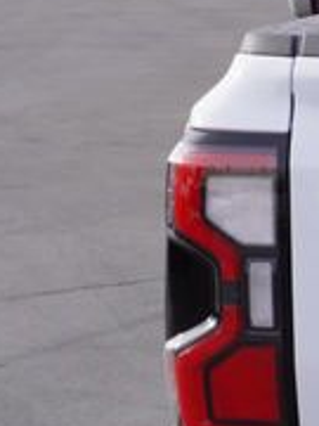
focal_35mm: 222
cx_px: 931
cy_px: 320
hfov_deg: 6.2
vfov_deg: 8.9
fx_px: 2725
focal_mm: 27
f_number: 8
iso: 100
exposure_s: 1/100
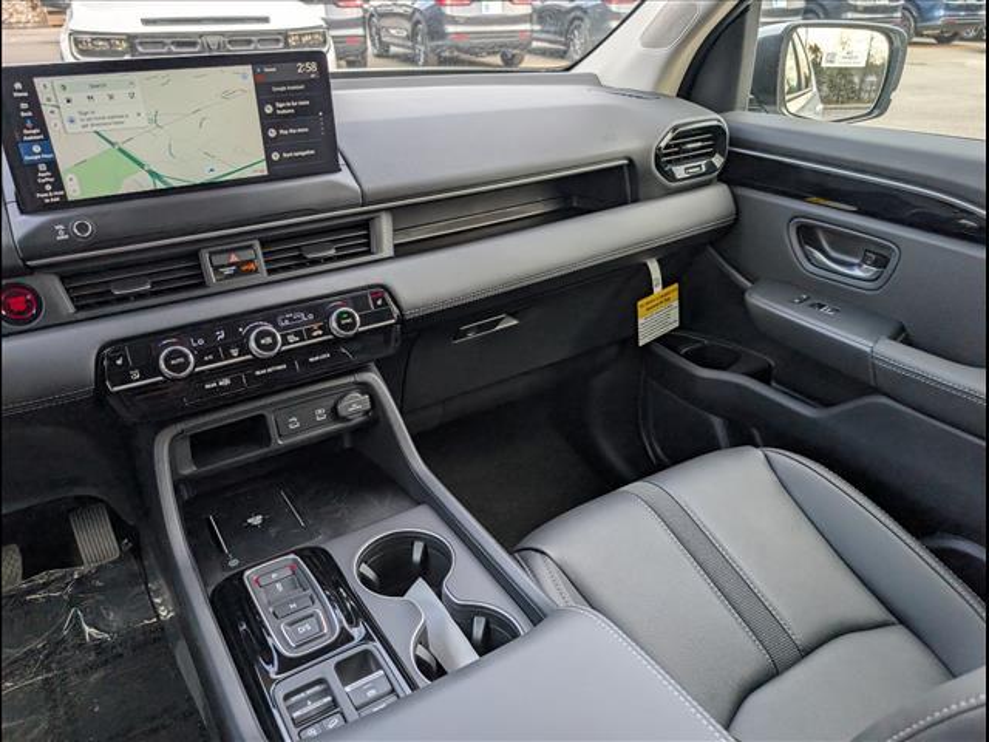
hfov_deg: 71.6
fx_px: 686
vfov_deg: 56.8
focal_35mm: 24
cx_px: 494
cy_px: 371
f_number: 1.68
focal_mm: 6.9
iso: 51
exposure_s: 1/333
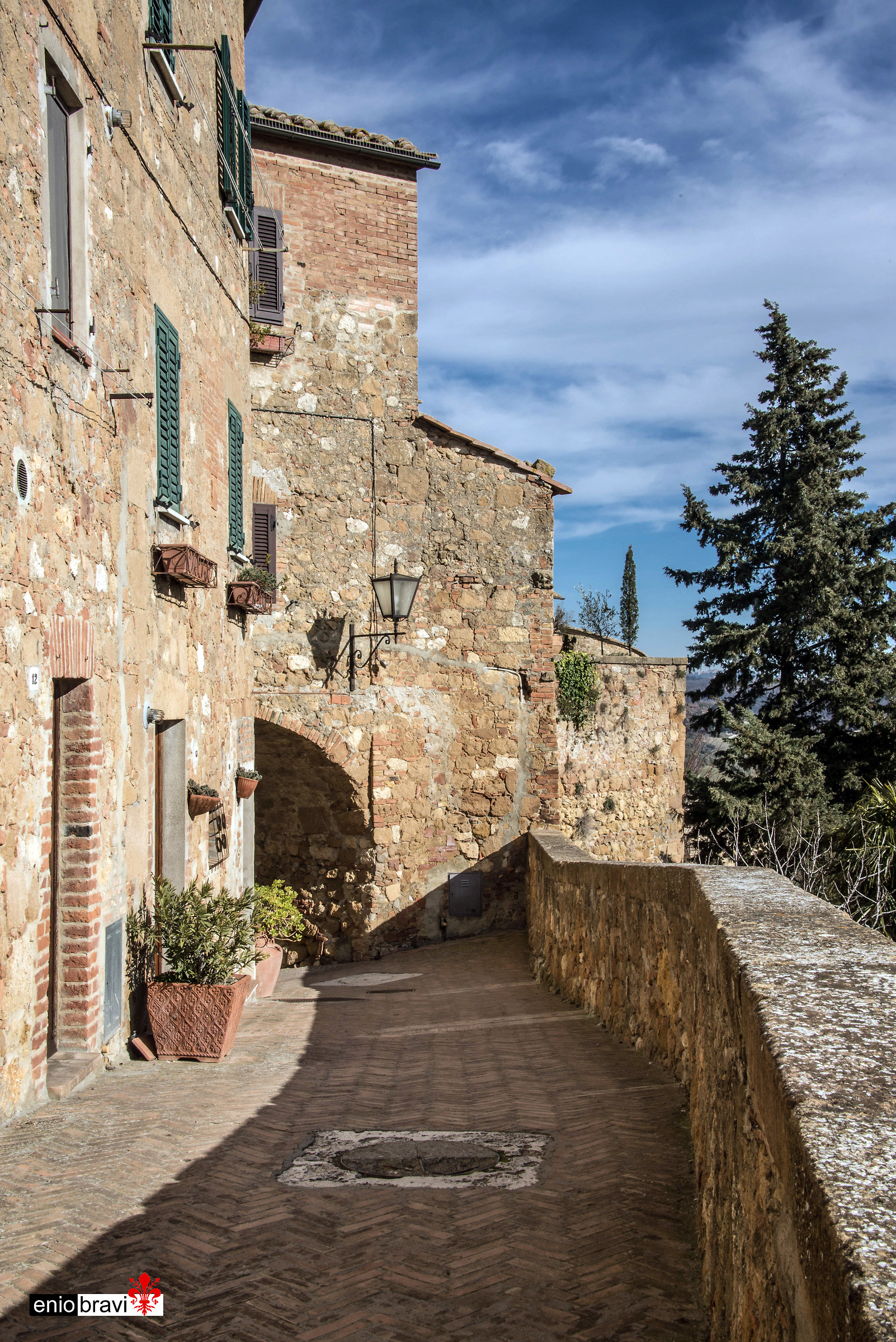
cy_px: 671
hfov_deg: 29.9
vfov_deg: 43.6
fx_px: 1678
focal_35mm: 45
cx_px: 448
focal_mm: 45
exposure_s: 1/125
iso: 320
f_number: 25
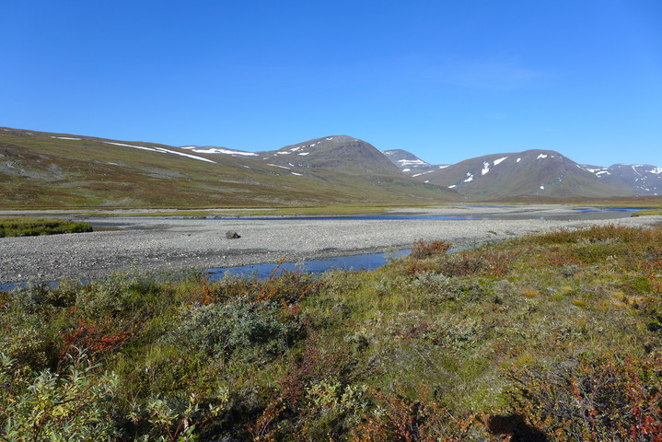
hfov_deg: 73.7
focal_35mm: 24
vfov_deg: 53.2
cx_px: 331
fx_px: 441
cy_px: 221
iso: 80
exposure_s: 1/2000
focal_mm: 4.7
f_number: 2.8
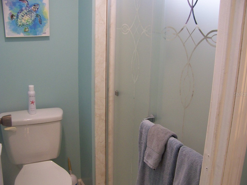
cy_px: 94
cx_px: 127
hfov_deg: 49.0
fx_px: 271
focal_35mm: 38
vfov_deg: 37.7
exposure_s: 1/30
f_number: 2.8
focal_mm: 5.85
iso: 160
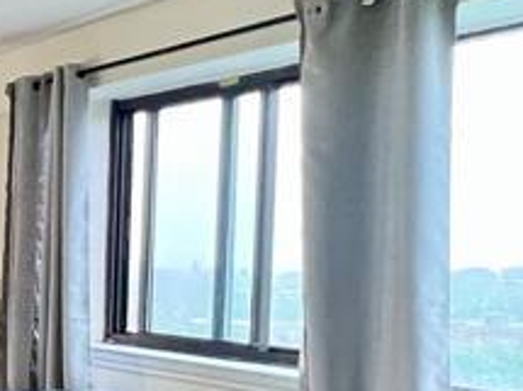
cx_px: -542
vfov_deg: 23.5
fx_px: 936
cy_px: 279
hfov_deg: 18.6
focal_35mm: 62
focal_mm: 1.6
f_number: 1.8
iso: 250
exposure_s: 1/60
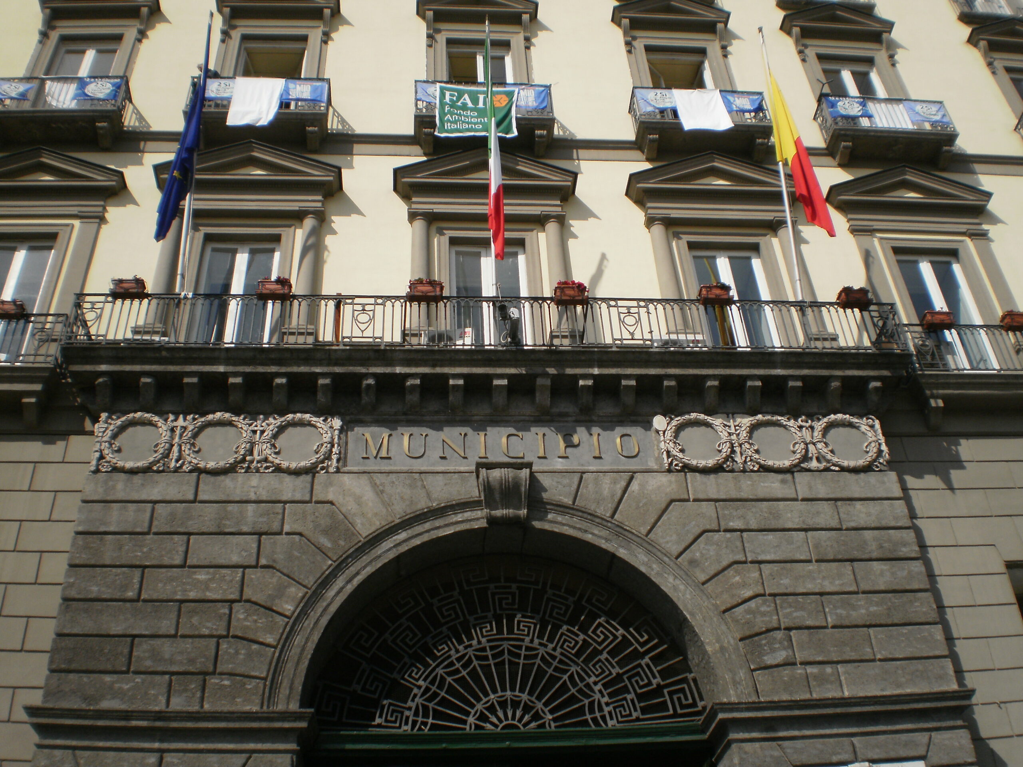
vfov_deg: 39.7
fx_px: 1064
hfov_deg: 51.4
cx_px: 512
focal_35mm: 36
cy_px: 384
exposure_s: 1/1250
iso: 100
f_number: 4.6
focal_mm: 6.3
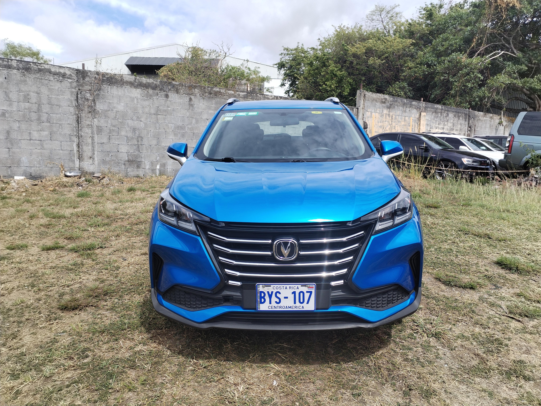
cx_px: 270
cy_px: 203
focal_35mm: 29
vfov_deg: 48.2
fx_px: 453
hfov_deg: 61.7
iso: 100
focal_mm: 4.75
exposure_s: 1/1208
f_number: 1.8
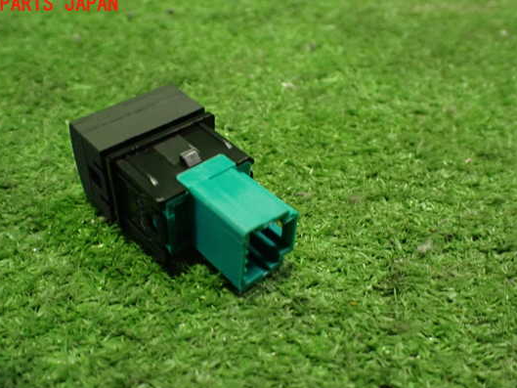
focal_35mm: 34
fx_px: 508
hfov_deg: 53.9
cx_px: 234
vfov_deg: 41.8
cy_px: 212
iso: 1000
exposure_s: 1/30
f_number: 2.3
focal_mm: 5.4
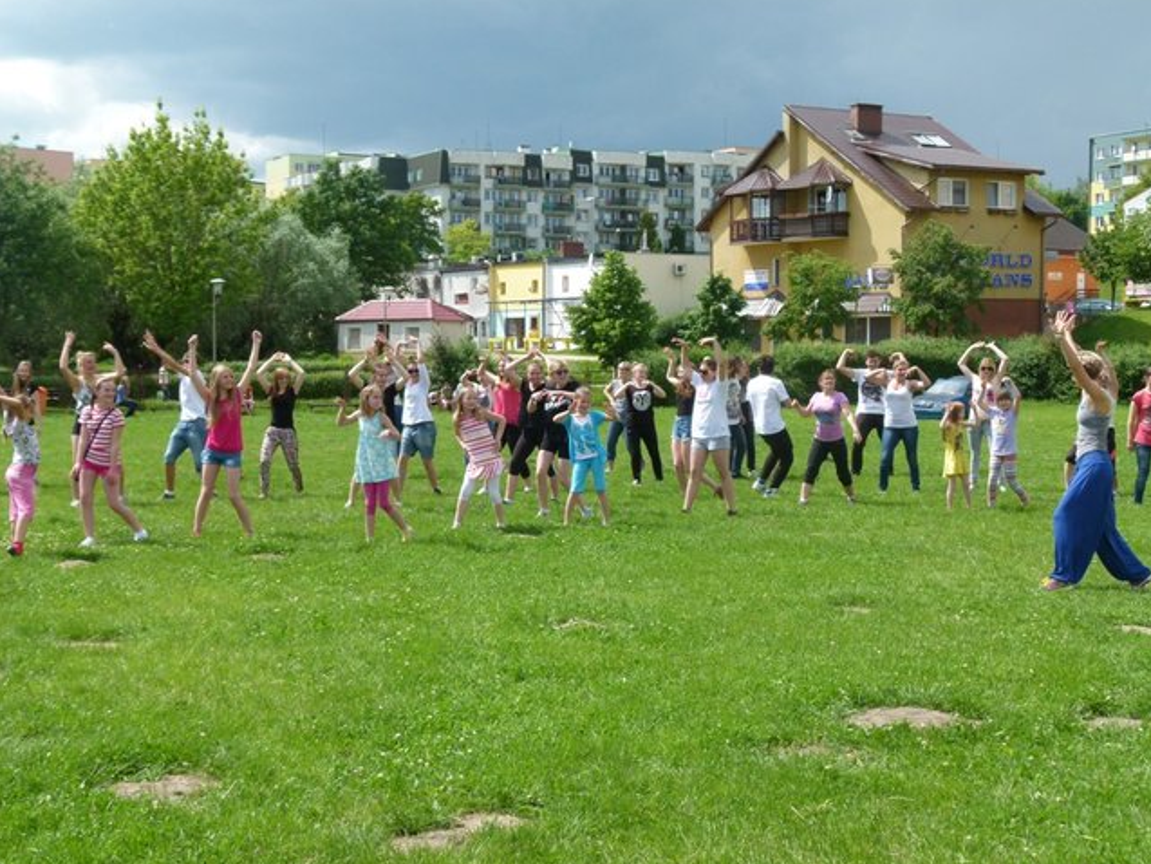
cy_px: 428
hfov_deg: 37.5
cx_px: 585
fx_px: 1696
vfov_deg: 28.6
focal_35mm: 51
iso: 100
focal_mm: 9
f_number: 4
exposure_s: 1/640
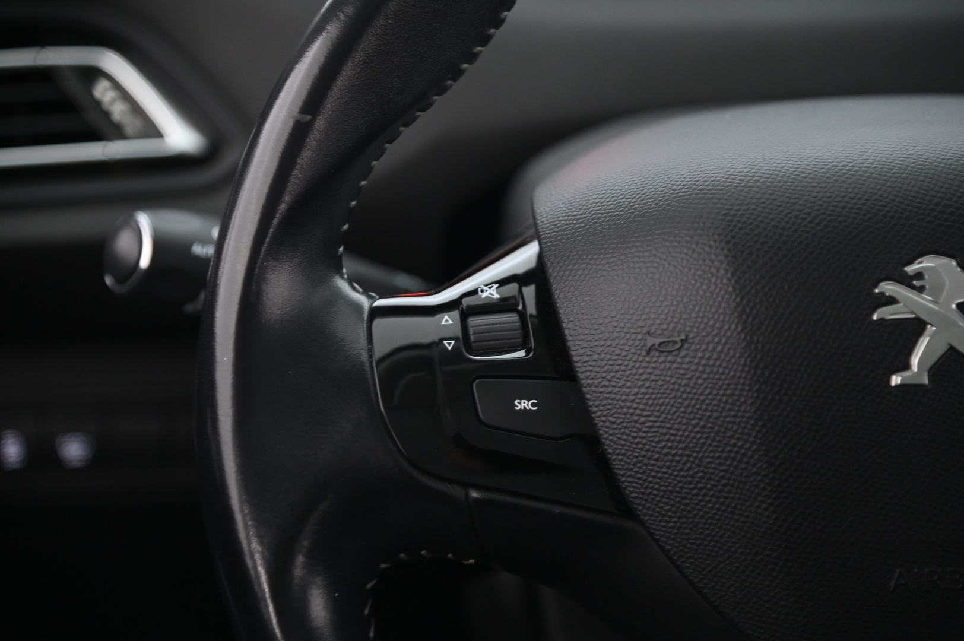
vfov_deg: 11.4
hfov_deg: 17.1
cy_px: 320
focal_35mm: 120
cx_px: 482
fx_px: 3211
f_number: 4
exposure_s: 1/15
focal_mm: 120
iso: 2000
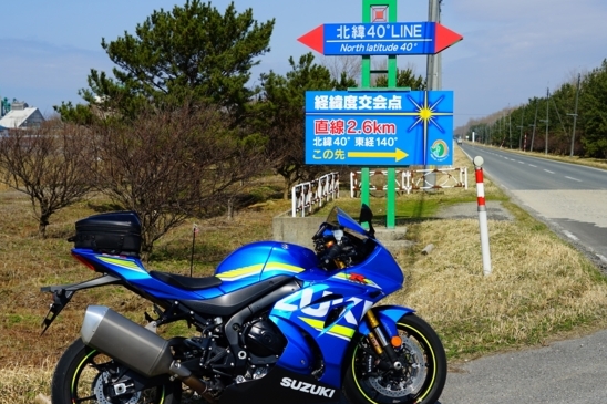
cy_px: 189
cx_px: 284
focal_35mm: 57
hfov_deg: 35.1
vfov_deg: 23.8
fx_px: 961
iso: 100
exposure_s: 1/500
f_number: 6.7
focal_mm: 39
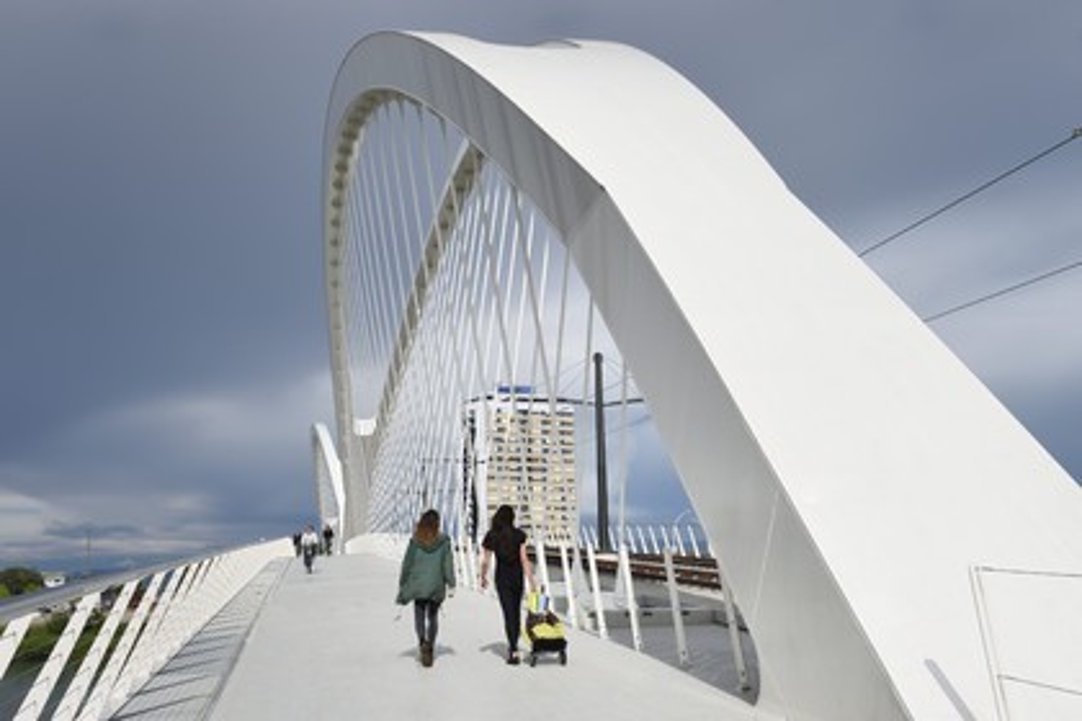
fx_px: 1443
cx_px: 541
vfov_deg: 28.1
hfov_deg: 41.1
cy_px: 360
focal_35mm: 48
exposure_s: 1/400
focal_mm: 48
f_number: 14
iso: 200
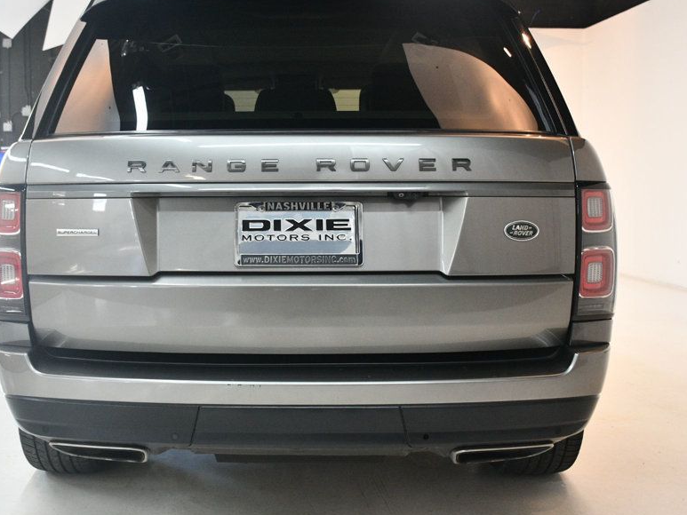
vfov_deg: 34.3
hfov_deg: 44.6
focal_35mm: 42
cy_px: 218
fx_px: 834
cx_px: 276
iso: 1800
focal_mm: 22
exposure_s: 1/125
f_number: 3.5
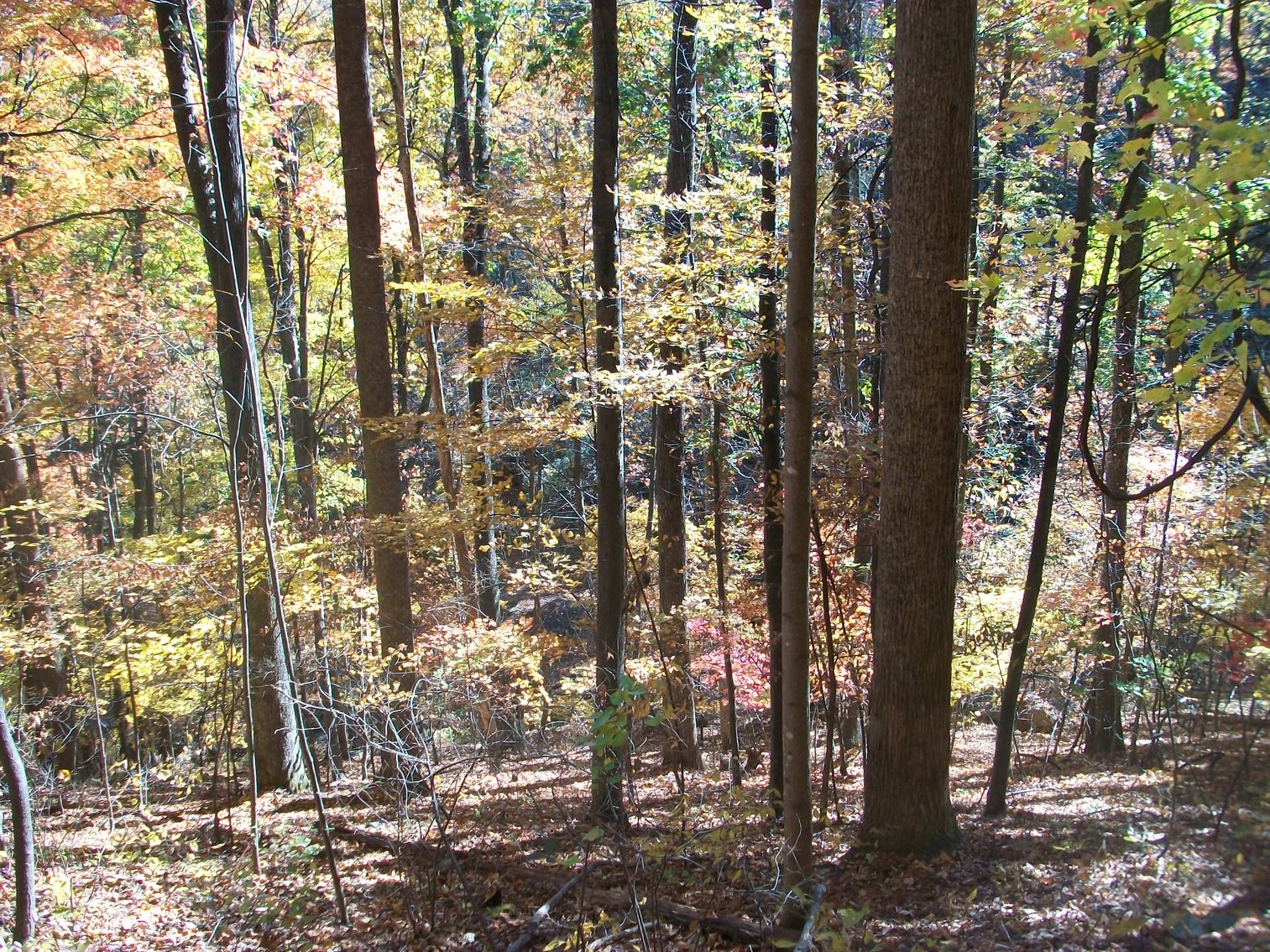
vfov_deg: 41.8
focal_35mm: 34
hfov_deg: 54.0
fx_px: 1247
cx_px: 635
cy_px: 476
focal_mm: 5.7
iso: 80
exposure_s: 1/160
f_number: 2.8
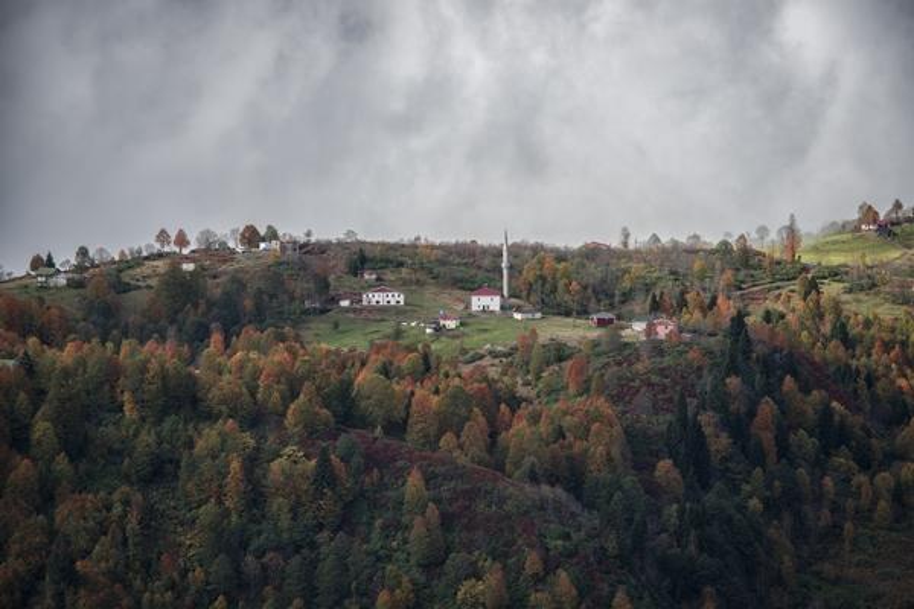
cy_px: 304
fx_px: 2793
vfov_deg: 12.5
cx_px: 457
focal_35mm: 110
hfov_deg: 18.6
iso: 125
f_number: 6.3
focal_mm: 110
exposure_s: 1/250
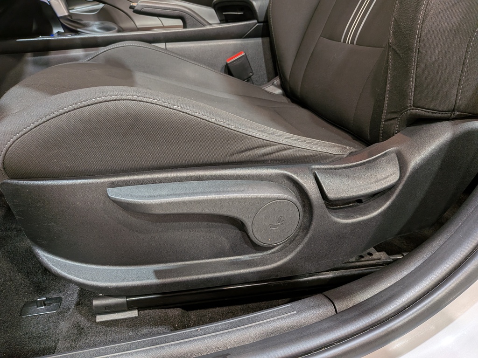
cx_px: 239
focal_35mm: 24
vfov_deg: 56.8
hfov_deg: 71.6
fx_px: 331
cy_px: 179
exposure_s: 1/33.3
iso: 175
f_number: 1.7
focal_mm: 4.53
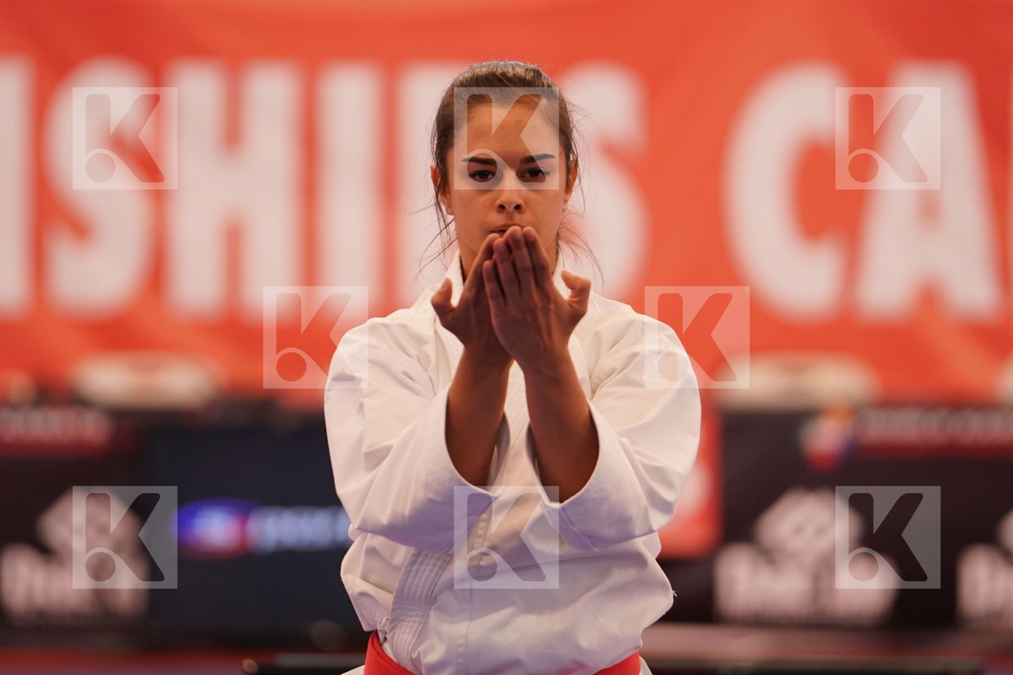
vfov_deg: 4.6
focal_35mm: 300
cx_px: 506
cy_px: 338
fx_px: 8441
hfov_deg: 6.9
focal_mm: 200
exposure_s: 1/500
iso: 1000
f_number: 2.8
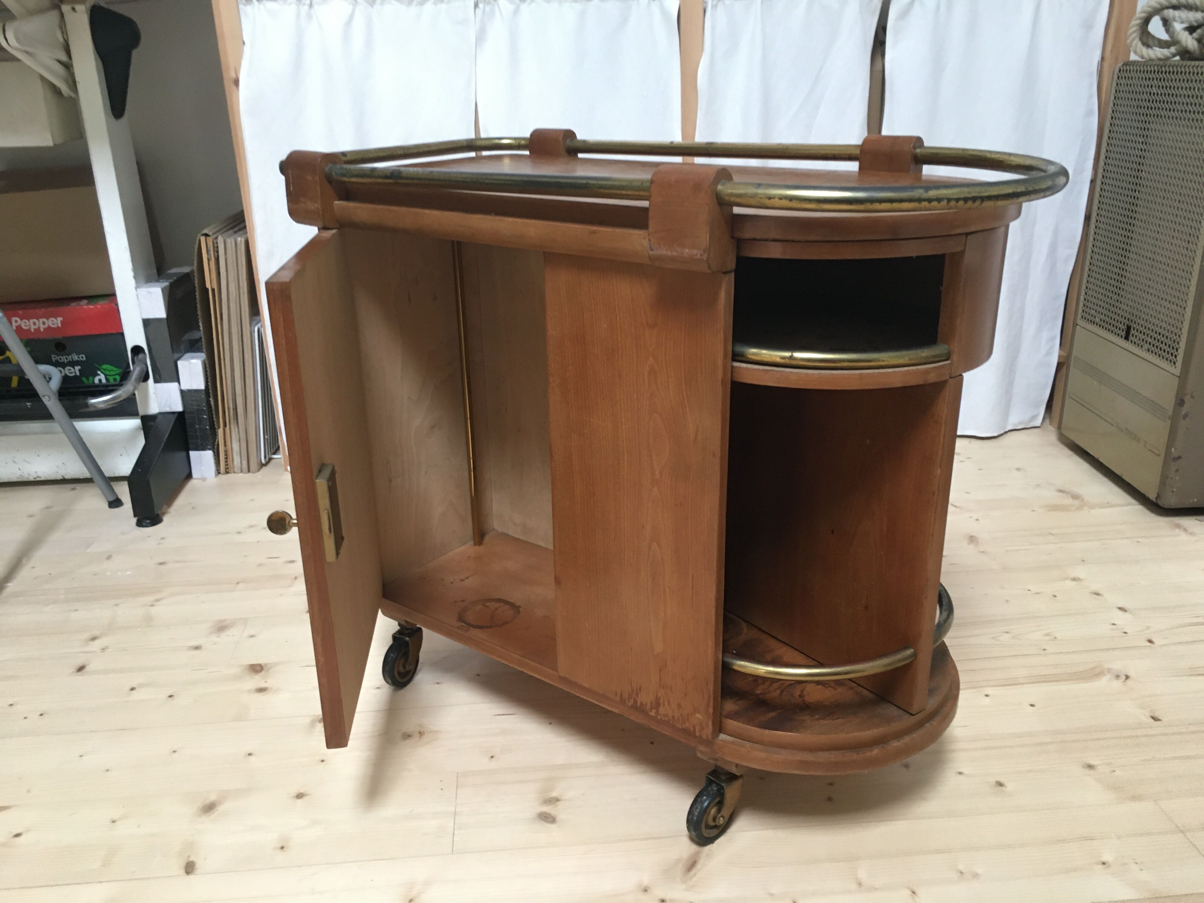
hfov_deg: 61.7
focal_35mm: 29
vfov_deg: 48.2
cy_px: 452
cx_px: 602
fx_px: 1009
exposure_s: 1/33
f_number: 2.2
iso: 160
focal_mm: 4.15
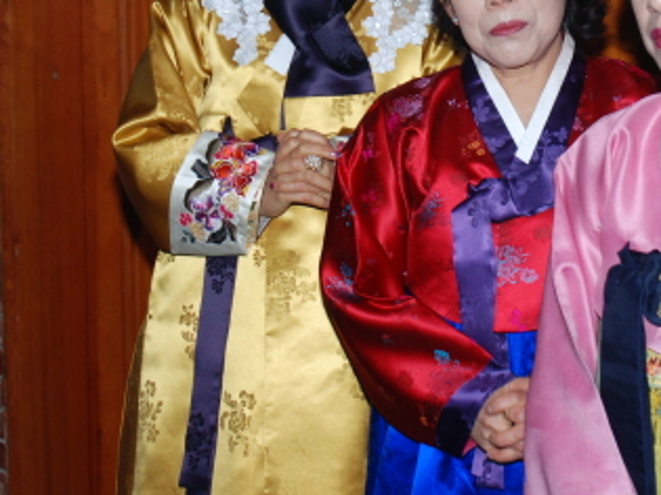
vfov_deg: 15.8
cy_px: 138
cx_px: 502
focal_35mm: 93
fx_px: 1777
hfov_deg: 20.9
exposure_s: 1/60
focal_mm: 29
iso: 200
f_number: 5.6
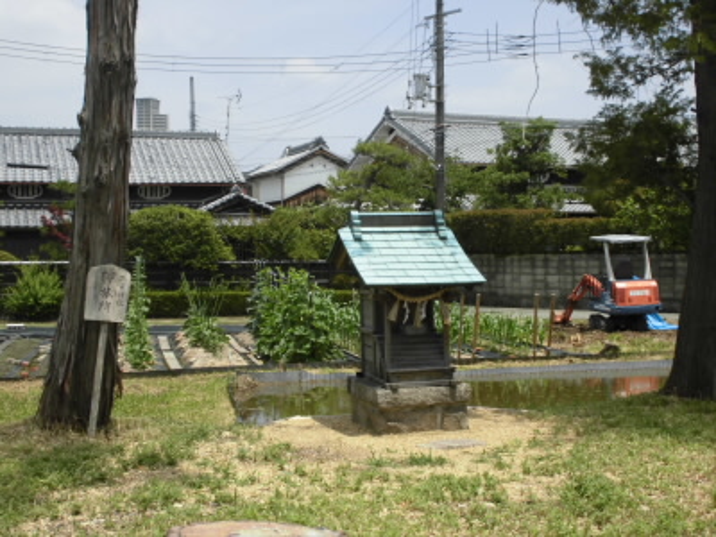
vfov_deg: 29.7
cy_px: 268
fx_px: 1014
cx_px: 358
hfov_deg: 38.9
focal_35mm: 49
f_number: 4.8
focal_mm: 8.9
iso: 100
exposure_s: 1/400
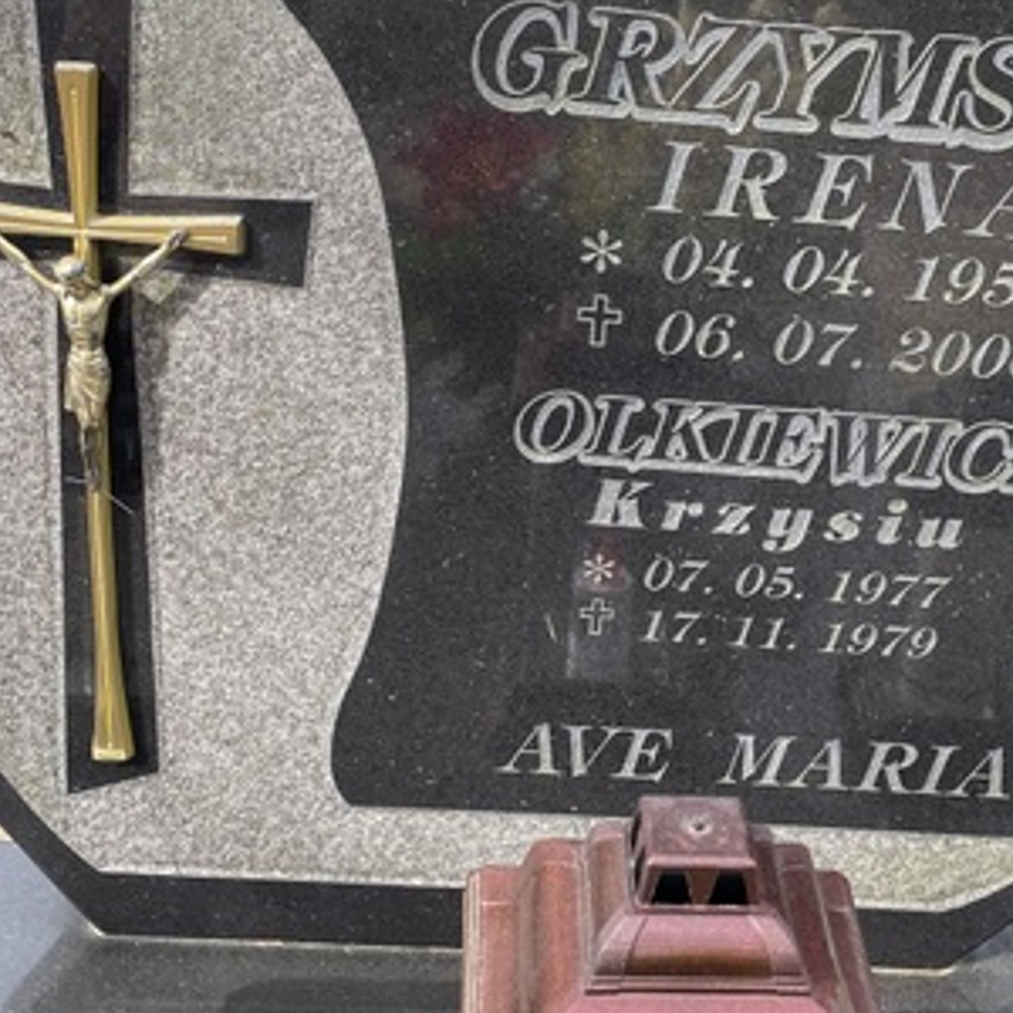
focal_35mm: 49
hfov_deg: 34.5
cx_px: 625
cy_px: 405
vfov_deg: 34.6
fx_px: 1622
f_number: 1.6
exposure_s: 1/590
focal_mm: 4.2
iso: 32
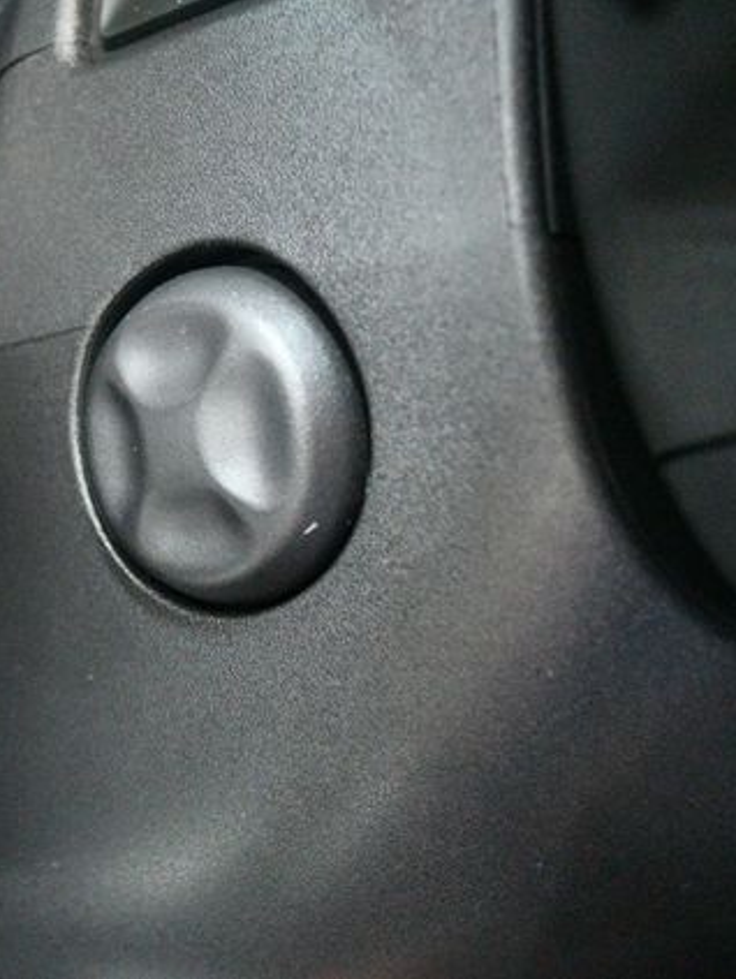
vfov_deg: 31.7
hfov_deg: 23.8
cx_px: 167
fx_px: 1727
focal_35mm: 61
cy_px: 488
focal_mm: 28
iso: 12800
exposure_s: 1/25
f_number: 4.5
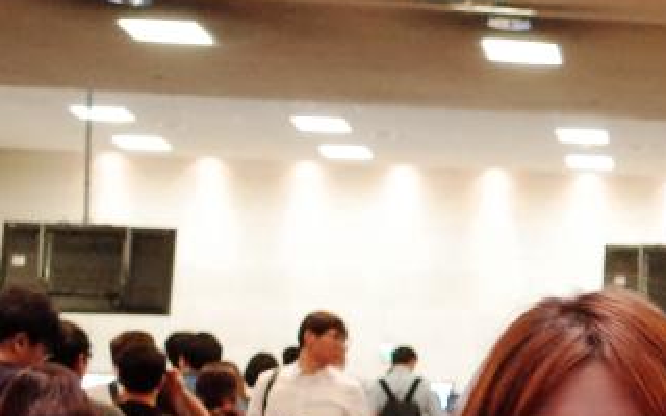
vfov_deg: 11.3
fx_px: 2069
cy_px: 493
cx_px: 1261
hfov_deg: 15.3
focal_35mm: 114
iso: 2500
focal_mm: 18.3
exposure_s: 1/80
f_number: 2.8
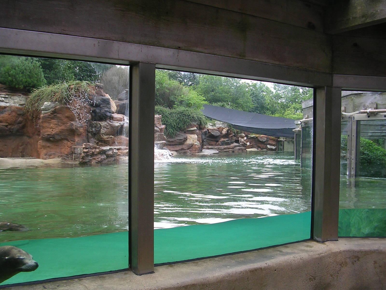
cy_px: 145
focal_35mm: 38
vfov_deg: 37.7
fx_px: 424
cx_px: 193
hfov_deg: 49.0
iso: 50
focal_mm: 5.8
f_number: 2.8
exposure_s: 1/105
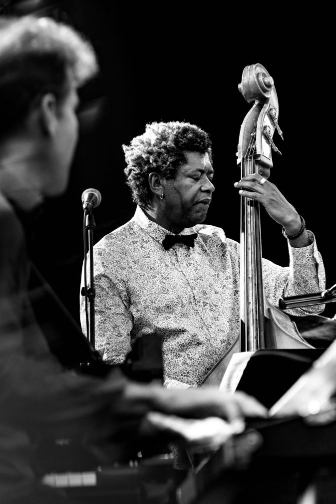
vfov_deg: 10.0
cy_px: 252
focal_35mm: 205
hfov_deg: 6.7
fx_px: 2869
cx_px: 167
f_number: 4.5
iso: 800
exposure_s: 1/320
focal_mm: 135
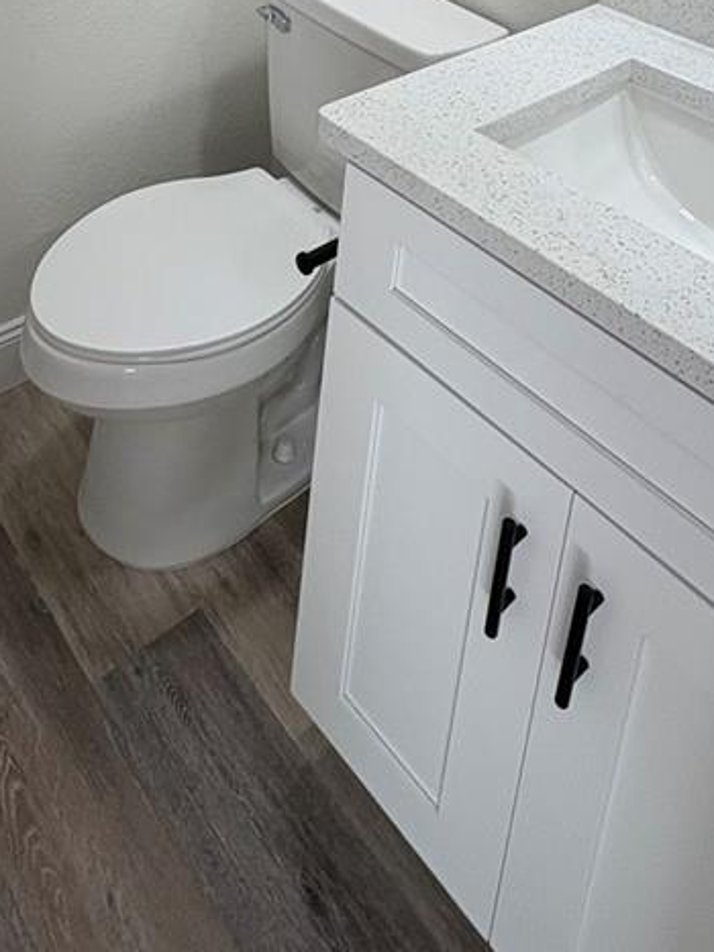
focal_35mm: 36
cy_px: -141
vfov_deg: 39.7
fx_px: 991
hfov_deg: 39.3
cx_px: 257
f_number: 2.2
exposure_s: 1/99
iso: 64
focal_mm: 2.22
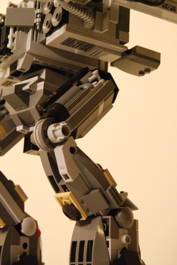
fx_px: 595
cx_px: 69
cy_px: 105
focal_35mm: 81
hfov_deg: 16.9
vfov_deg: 25.1
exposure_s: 1/25
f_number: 4.8
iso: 1600
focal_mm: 35
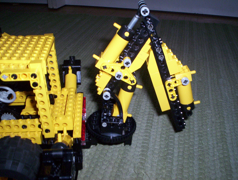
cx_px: 119
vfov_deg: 37.9
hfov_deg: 48.9
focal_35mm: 38
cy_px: 90
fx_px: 262
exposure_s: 1/60
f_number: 4.5
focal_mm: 4.99
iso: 140
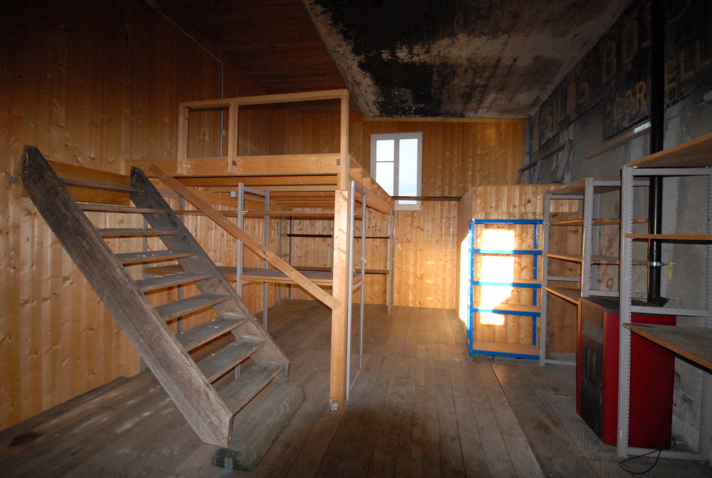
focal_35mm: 15
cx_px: 356
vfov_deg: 77.6
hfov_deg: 100.3
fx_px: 297
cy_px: 239
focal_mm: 10
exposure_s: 1/250
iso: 1000
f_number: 4
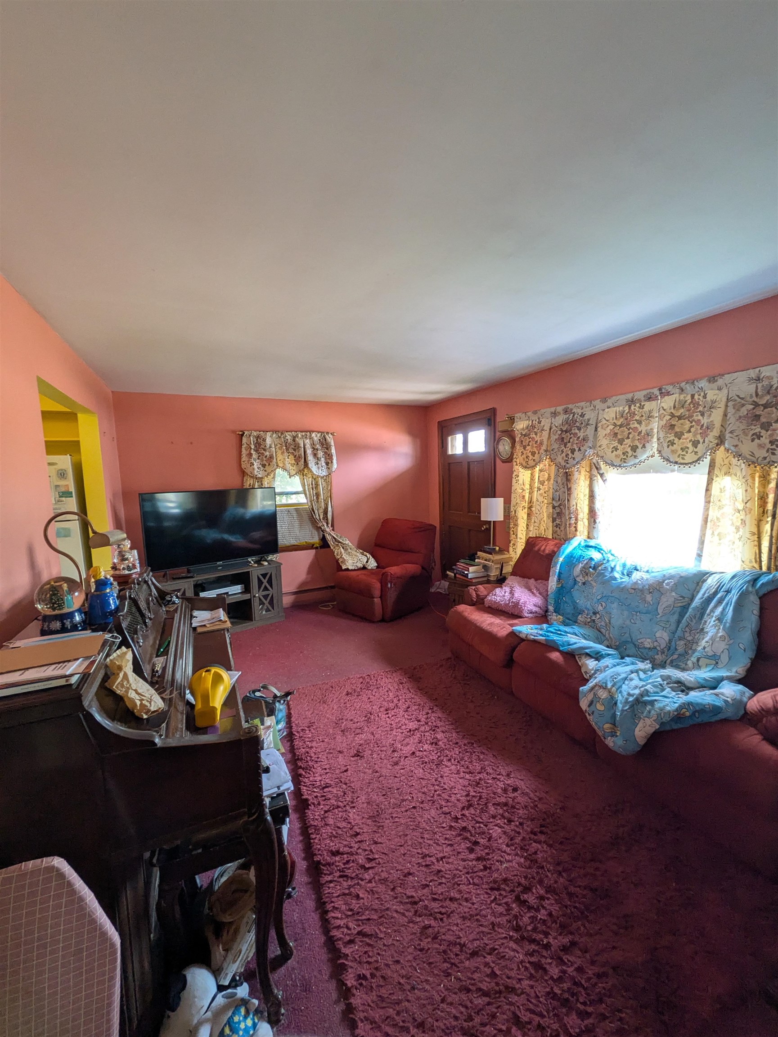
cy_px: 518
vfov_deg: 102.1
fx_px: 419
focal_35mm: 14
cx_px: 389
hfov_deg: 85.7
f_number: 2.2
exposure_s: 1/40
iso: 143
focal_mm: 1.83
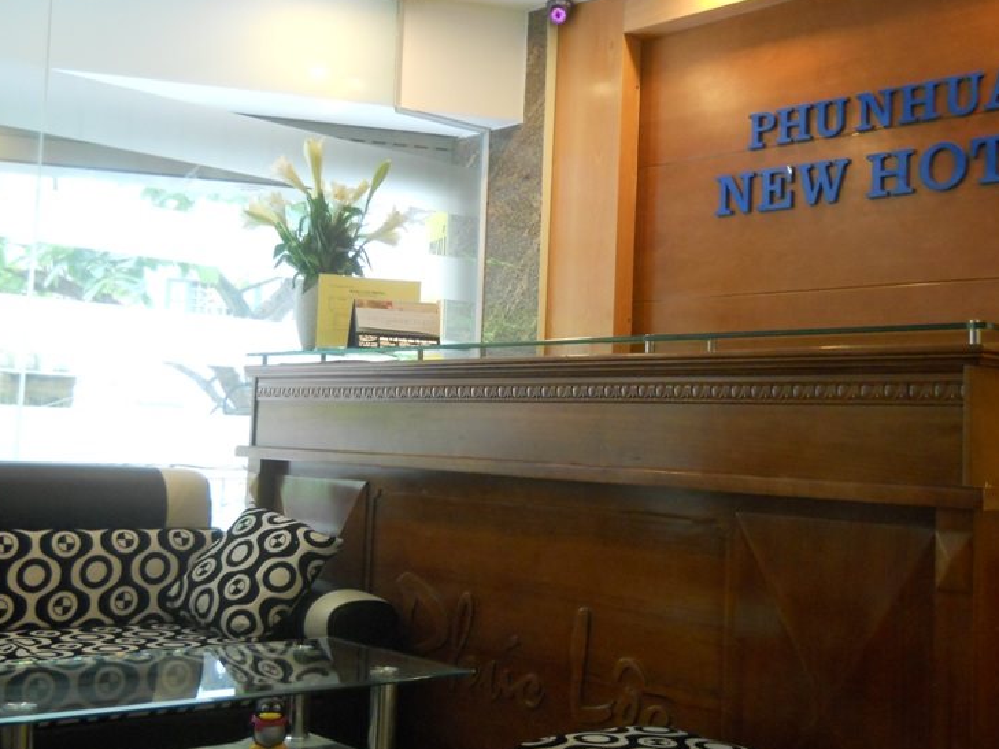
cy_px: 370
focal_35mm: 45
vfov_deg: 32.2
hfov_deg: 42.0
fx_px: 1299
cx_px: 534
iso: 400
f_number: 3.1
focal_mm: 6.72
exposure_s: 1/20
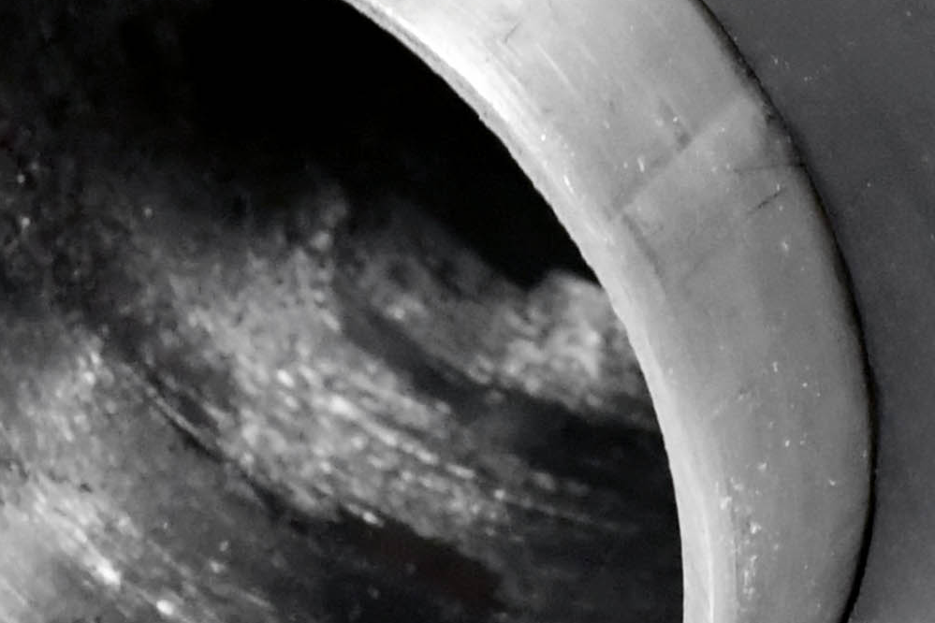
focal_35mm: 624
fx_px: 16205
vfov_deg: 2.2
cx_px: 793
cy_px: 143
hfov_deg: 3.3
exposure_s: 1/125
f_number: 13
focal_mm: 75
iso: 2500
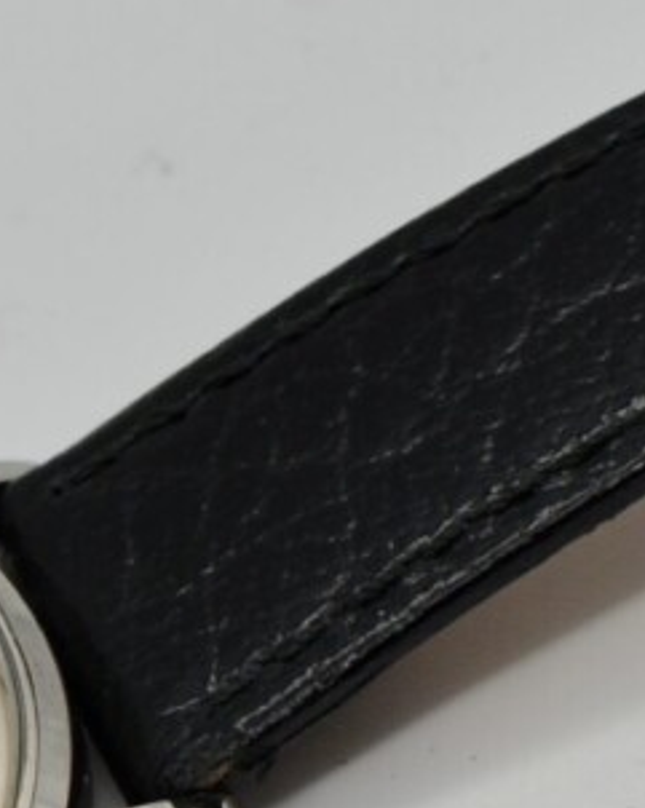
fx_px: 5453
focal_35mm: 228
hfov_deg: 6.7
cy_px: 749
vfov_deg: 8.4
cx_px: -348
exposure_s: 1/125
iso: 200
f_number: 5.6
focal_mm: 35
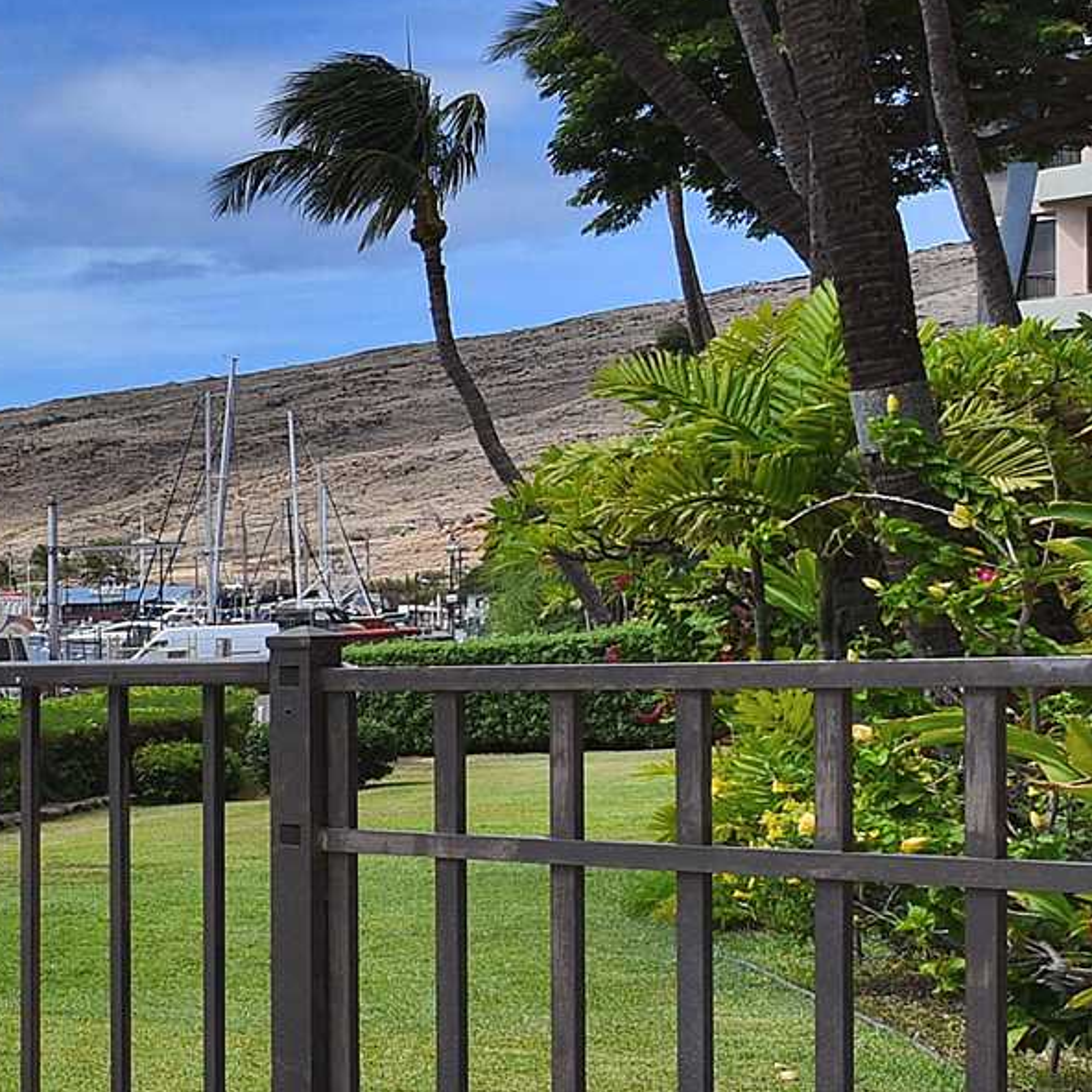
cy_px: 666
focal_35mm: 75
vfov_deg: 23.0
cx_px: -1265
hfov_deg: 16.1
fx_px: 2677
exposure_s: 1/200
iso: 100
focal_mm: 17
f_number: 14
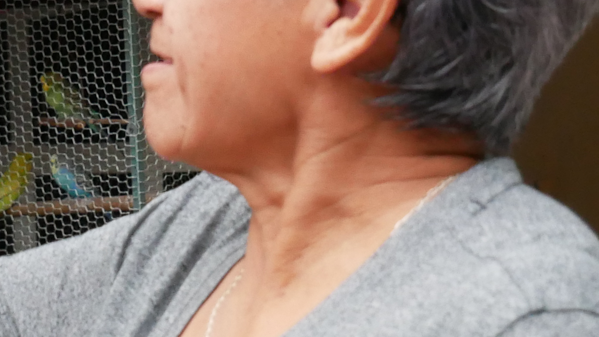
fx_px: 2938
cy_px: 74
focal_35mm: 185
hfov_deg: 11.5
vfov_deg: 6.6
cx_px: 28
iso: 1250
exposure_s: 1/60
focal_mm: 25
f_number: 4.5
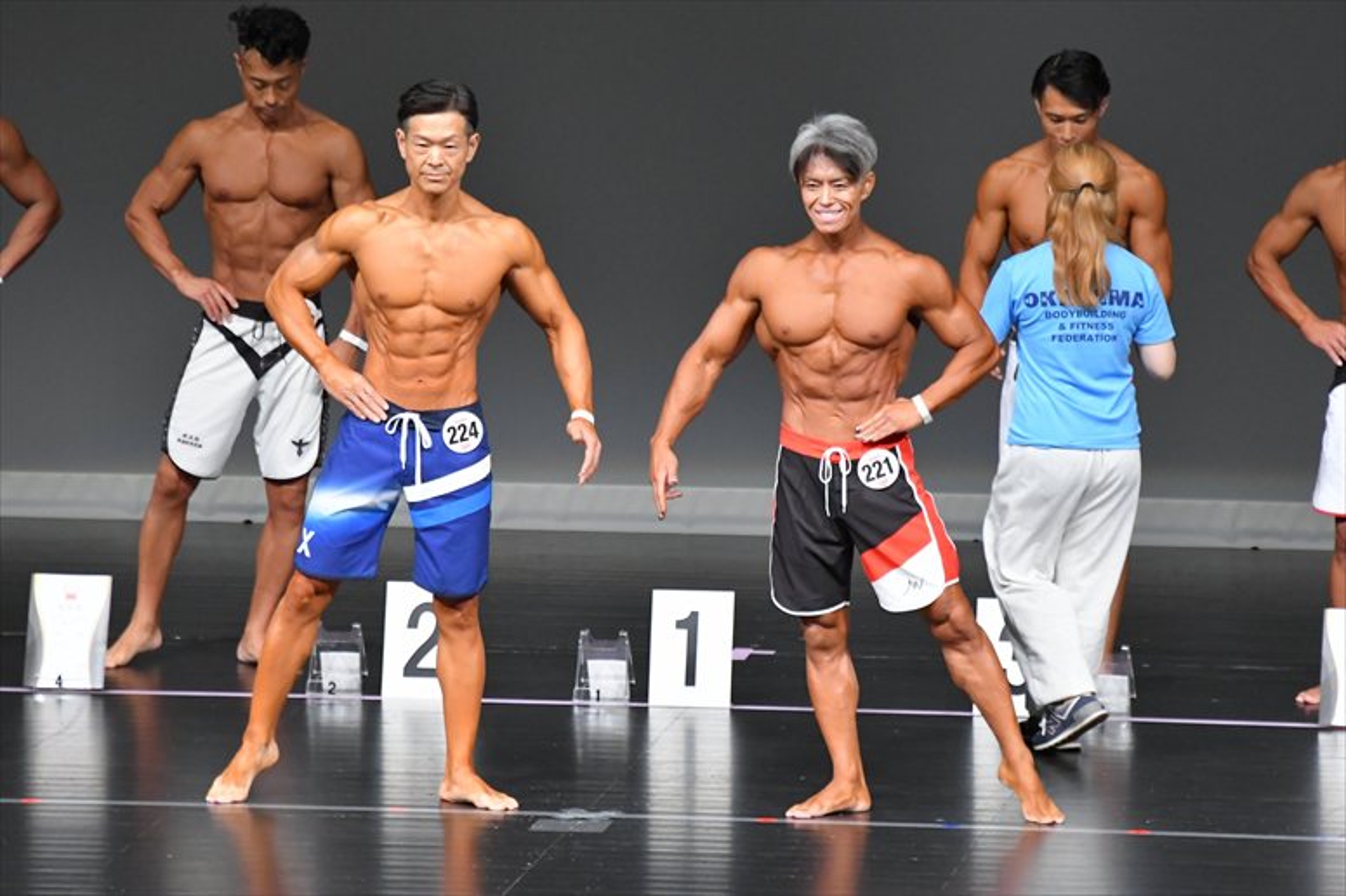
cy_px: 448
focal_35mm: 315
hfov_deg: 6.5
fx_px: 11772
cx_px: 673
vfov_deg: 4.4
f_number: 5.6
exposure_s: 1/400
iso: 5000
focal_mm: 210
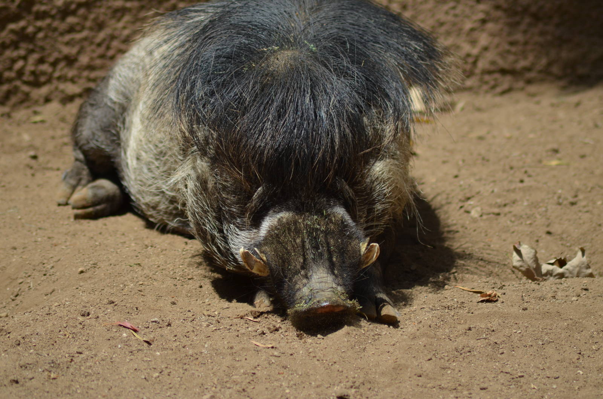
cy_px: 200
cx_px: 302
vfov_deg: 3.0
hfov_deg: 4.6
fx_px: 7522
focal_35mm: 450
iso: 400
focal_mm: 300
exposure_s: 1/2000
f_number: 5.6
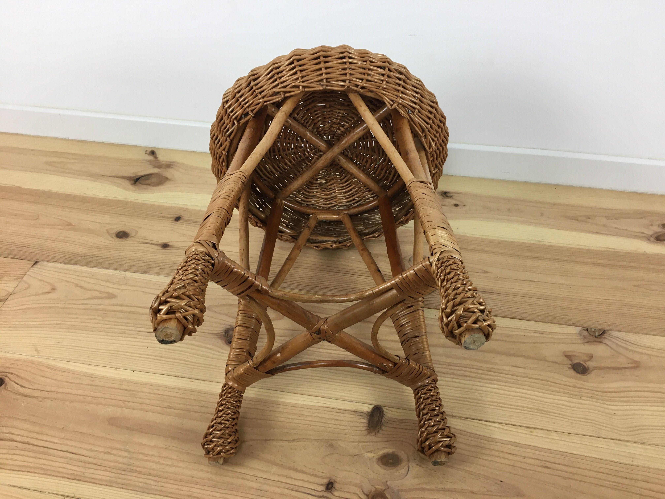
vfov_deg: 48.2
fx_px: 557
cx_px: 332
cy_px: 250
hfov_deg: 61.7
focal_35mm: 29
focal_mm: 4.15
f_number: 2.2
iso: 32
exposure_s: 1/33
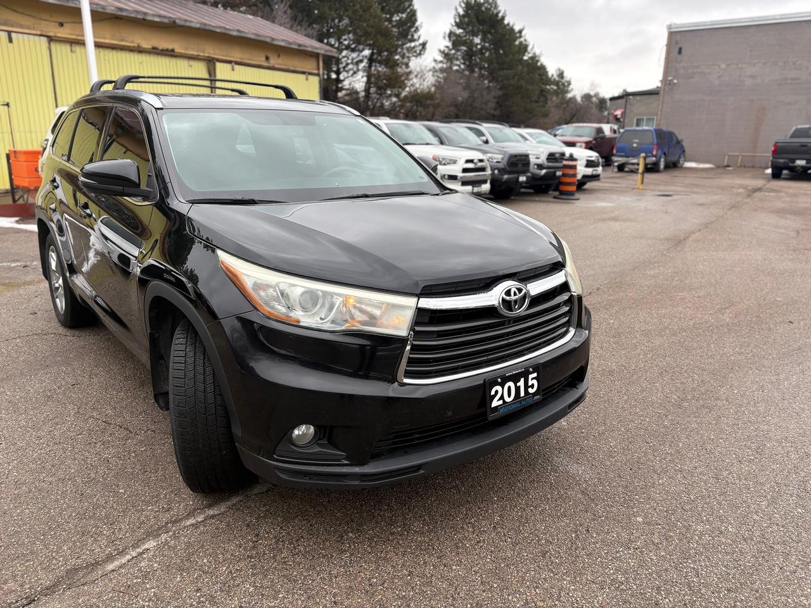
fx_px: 609
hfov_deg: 67.3
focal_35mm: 26
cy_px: 304
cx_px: 406
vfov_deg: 53.1
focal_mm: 5.96
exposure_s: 1/873
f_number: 1.6
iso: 64
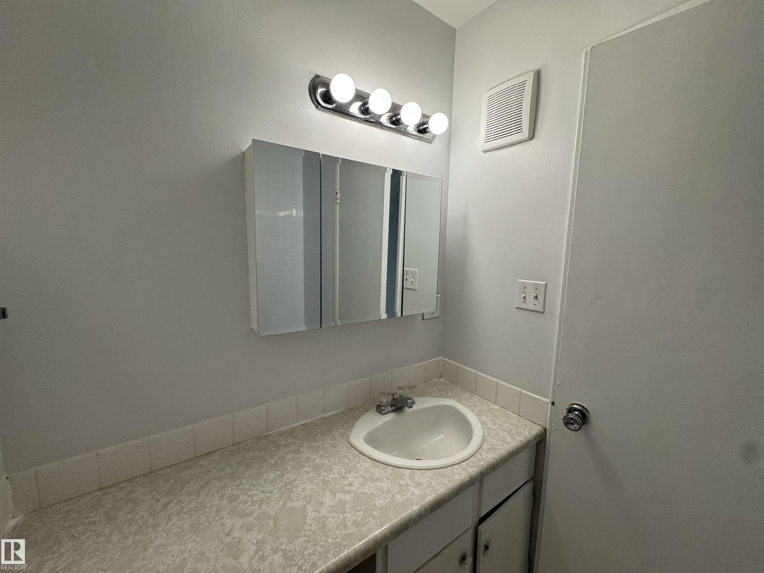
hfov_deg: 102.1
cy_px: 286
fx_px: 309
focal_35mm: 14
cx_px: 382
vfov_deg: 85.7
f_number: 2.2
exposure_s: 1/120
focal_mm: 2.22
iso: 125
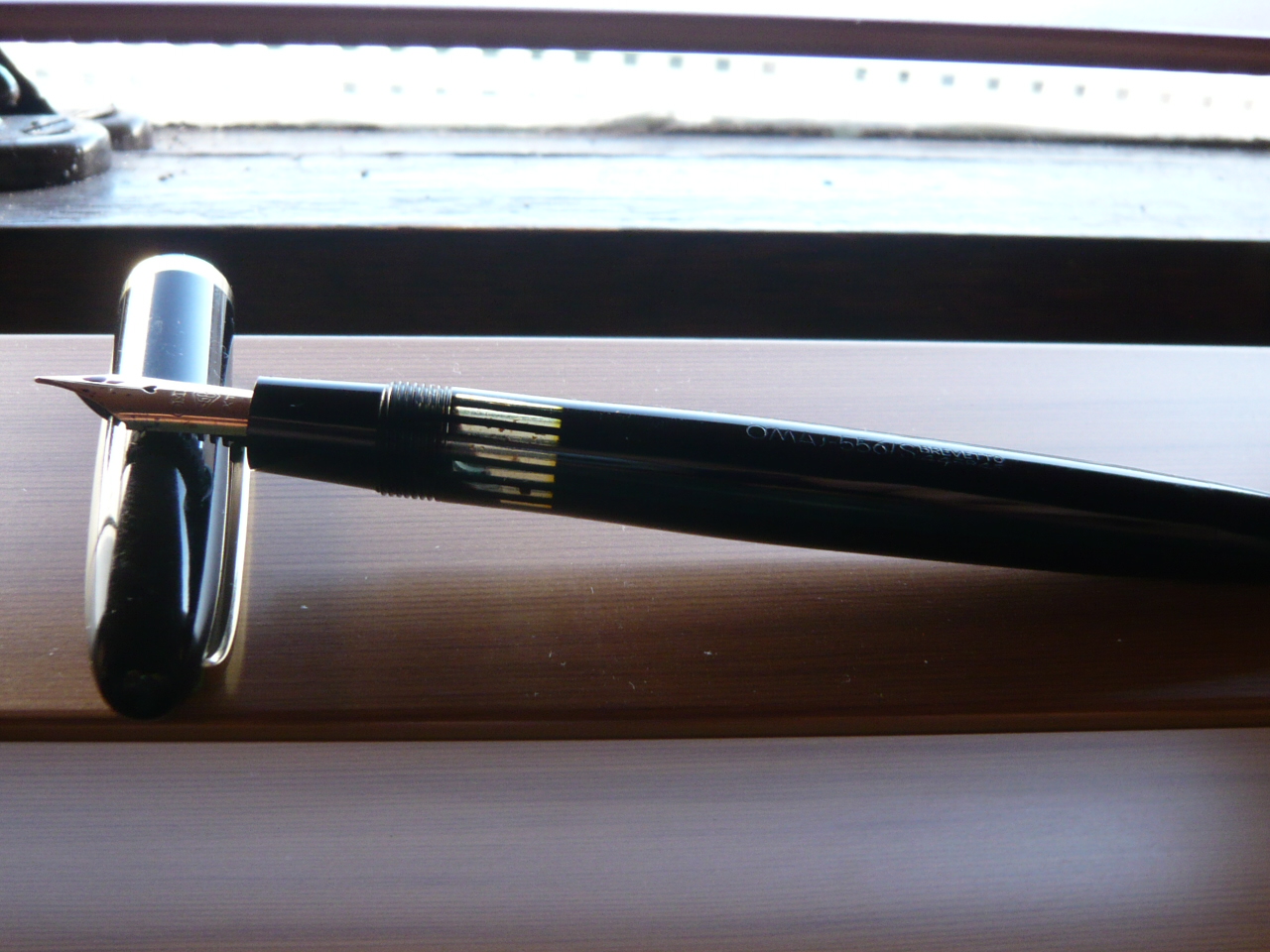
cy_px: 476
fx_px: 1431
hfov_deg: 47.9
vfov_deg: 36.8
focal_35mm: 39
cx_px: 635
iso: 125
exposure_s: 1/30
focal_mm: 4.6
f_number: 2.8
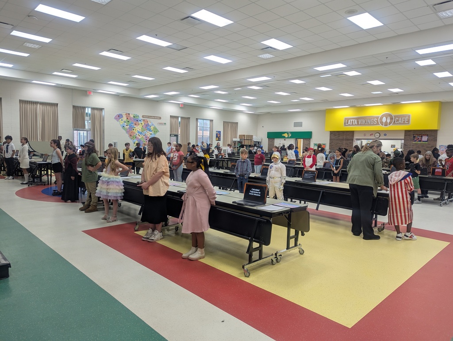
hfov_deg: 71.5
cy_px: 170
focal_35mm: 24
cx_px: 226
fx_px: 315
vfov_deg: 56.9
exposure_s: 1/25.2
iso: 51
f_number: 1.85
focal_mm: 6.81
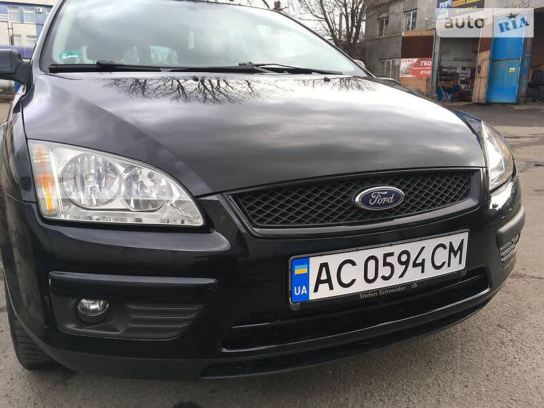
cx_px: 272
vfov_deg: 48.2
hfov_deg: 61.7
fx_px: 456
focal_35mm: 29
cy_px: 204
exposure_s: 1/134
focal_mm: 4.2
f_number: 2.2
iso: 25
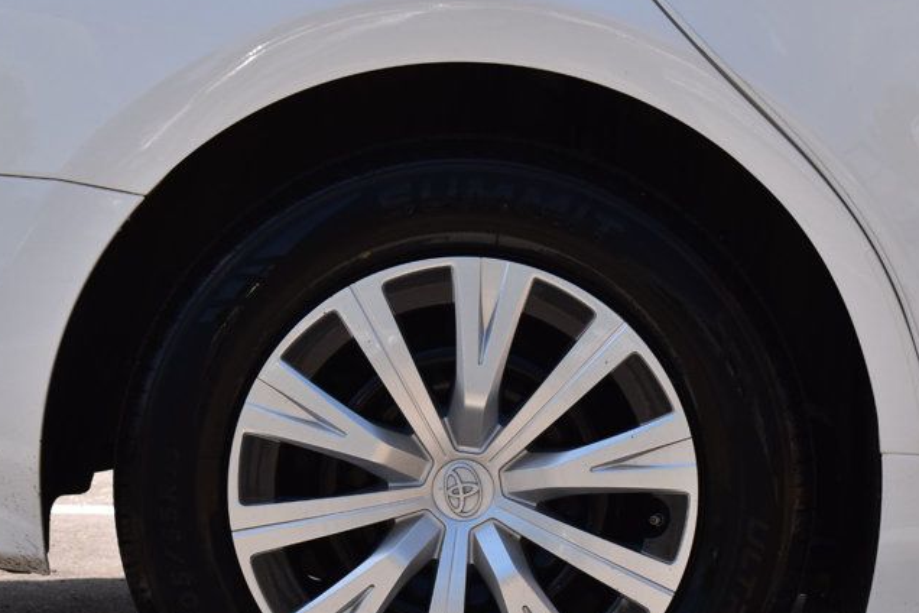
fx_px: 3390
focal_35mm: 133
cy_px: 387
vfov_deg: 10.3
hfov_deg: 15.4
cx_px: 488
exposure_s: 1/500
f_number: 11
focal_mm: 55
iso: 400
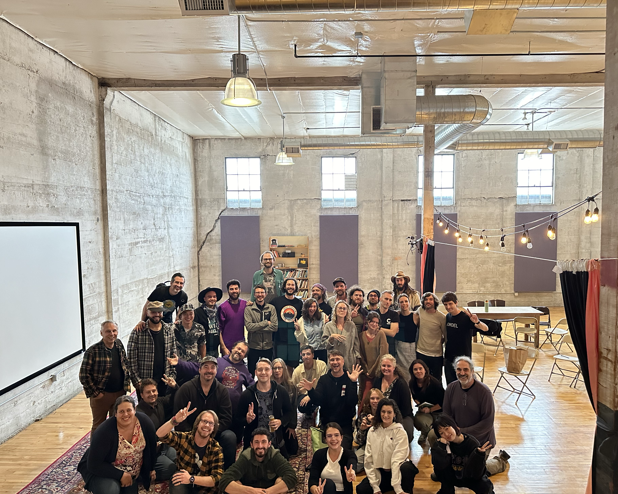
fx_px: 476
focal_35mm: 26
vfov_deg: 54.9
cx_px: 315
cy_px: 255
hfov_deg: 66.0
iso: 640
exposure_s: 1/40
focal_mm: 6.86
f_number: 1.78
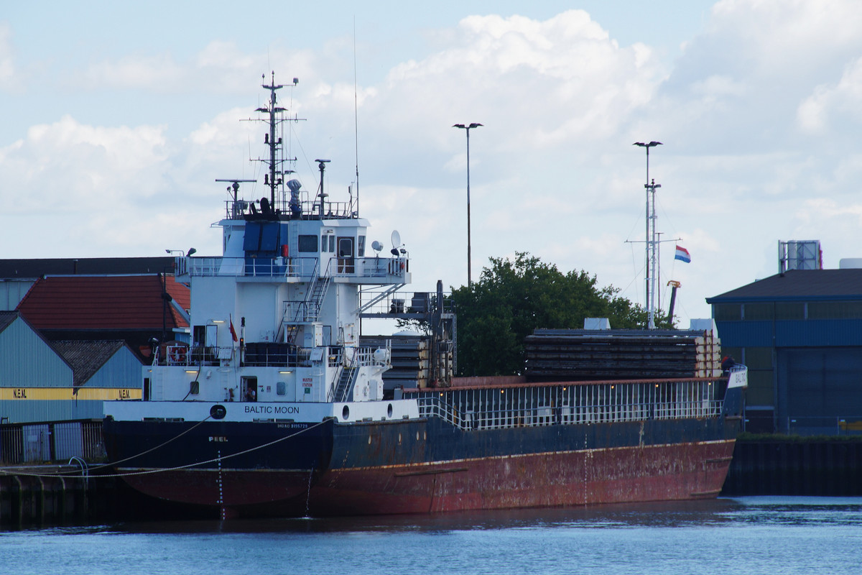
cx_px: 431
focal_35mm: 68
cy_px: 288
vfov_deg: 20.2
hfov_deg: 29.9
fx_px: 1616
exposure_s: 1/125
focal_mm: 45
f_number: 8
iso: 100
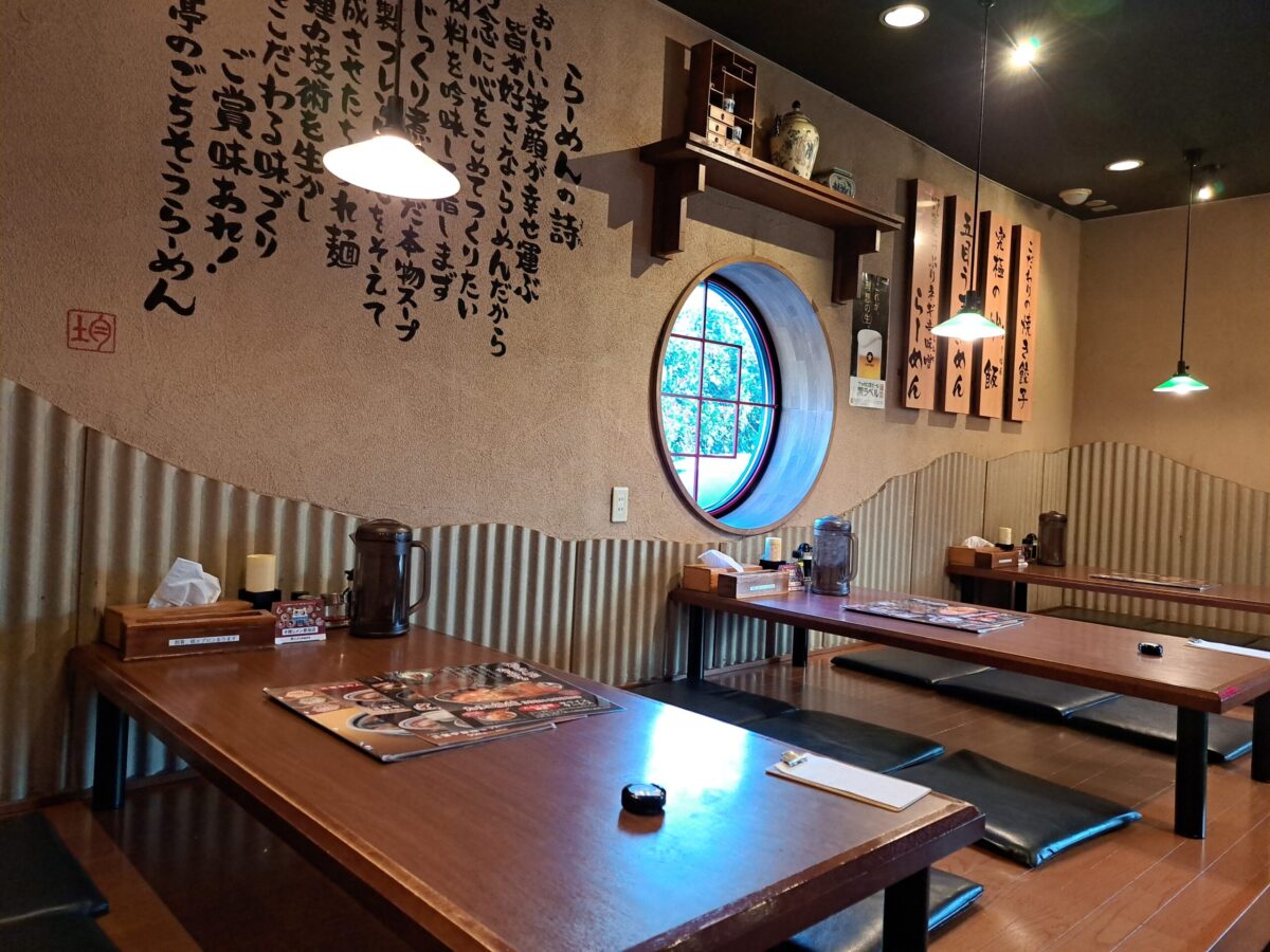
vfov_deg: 56.8
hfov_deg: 71.6
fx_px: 881
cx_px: 635
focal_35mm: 24
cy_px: 476
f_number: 1.8
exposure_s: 1/50
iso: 187
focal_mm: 5.23
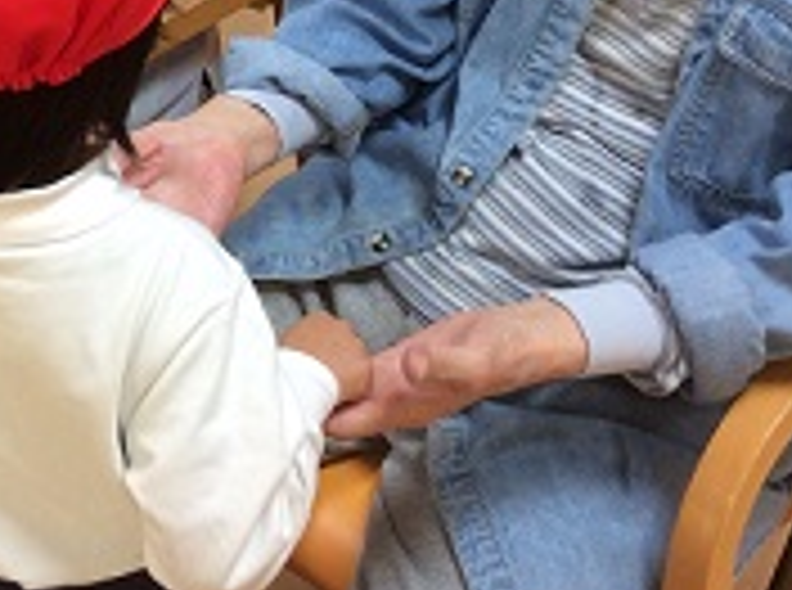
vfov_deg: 16.7
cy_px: -74
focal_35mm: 85
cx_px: -7
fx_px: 1939
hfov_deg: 22.2
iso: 40
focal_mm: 3.3
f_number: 2.4
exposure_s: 1/50
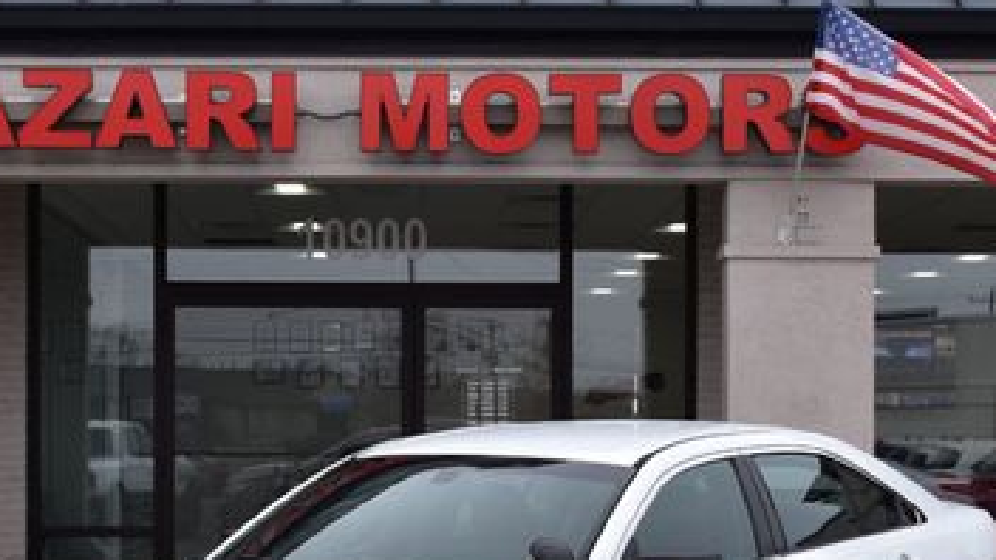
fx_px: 2113
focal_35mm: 80
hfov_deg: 26.5
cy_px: 478
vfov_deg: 15.0
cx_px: 453
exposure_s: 1/250
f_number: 10
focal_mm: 28
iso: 400
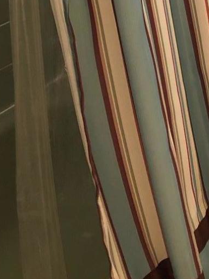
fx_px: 878
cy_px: -71
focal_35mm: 109
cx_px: 269
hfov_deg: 13.1
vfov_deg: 17.1
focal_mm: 3.99
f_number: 1.8
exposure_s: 1/15
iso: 50
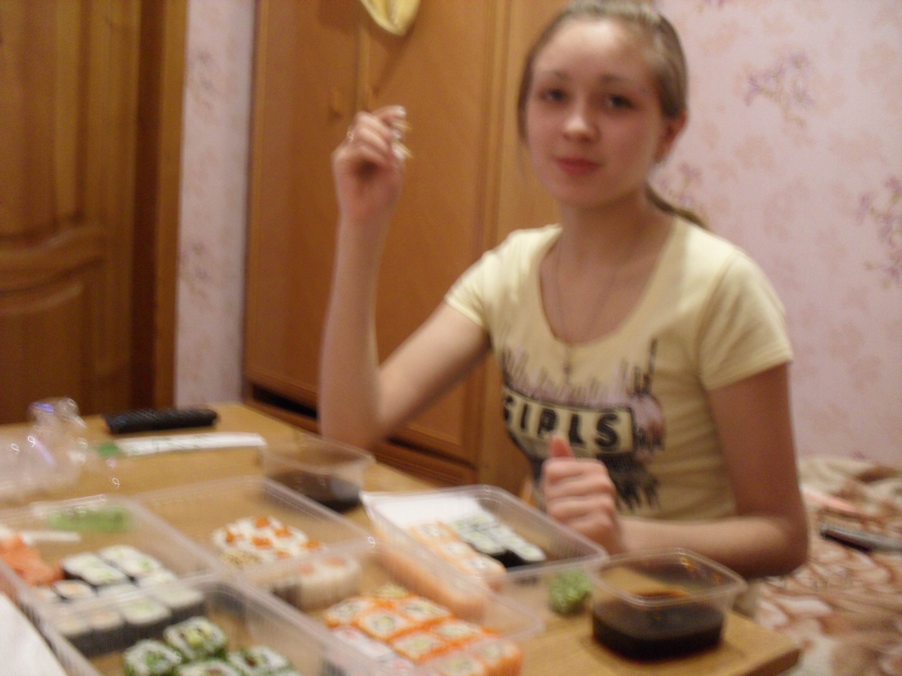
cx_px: 451
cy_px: 338
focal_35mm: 38
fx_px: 990
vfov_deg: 37.7
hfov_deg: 49.0
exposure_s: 1/4
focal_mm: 6.3
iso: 200
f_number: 2.8
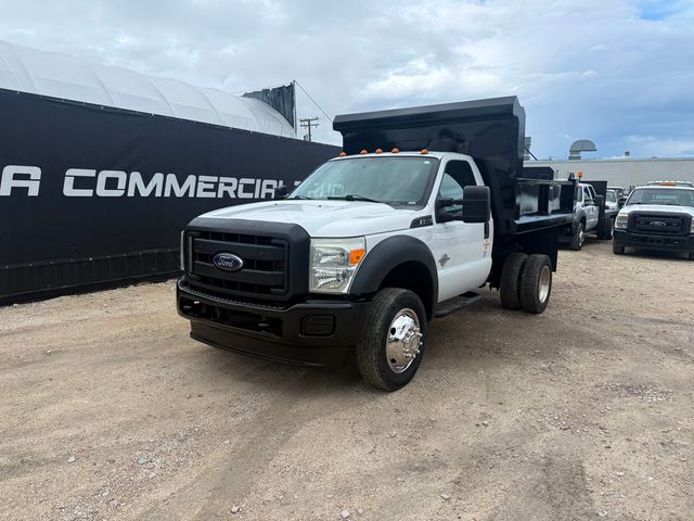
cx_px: 347
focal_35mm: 24
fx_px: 481
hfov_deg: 71.6
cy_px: 260
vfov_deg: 56.8
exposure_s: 1/2053
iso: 80
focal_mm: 6.76
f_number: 1.78
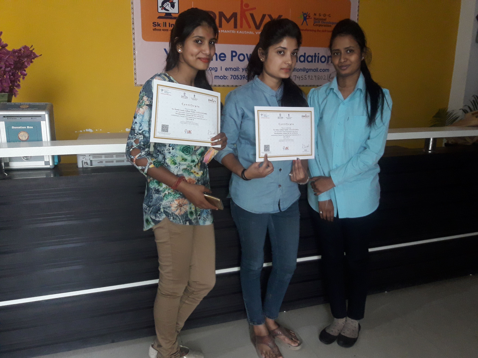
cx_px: 239
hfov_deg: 63.4
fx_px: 387
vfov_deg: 49.7
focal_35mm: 28
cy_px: 179
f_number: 1.9
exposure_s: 1/50
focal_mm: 3.7
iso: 200
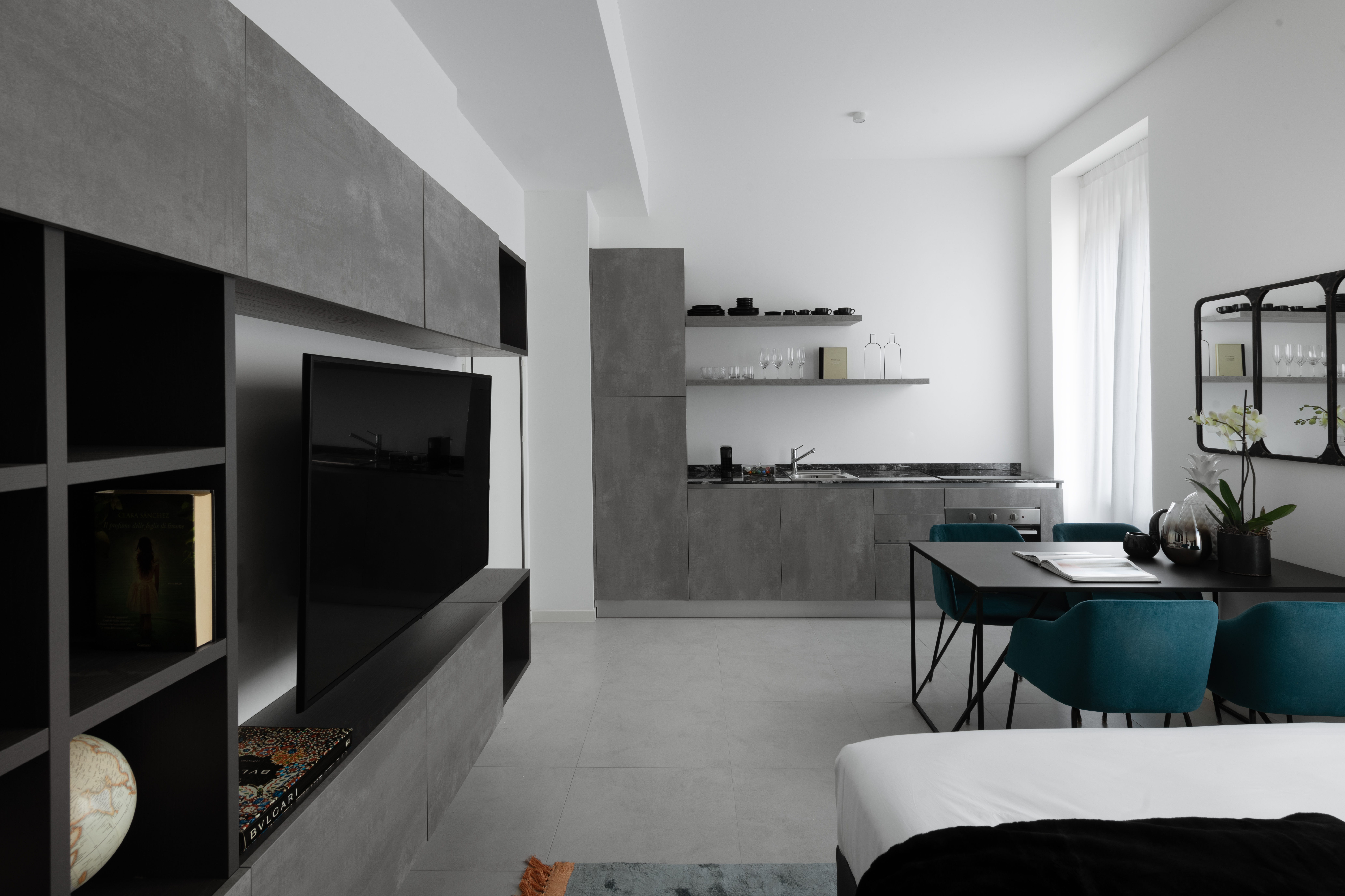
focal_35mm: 18
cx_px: 672
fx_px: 672
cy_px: 448
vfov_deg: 67.4
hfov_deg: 90.0
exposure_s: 3
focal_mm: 18
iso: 100
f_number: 11
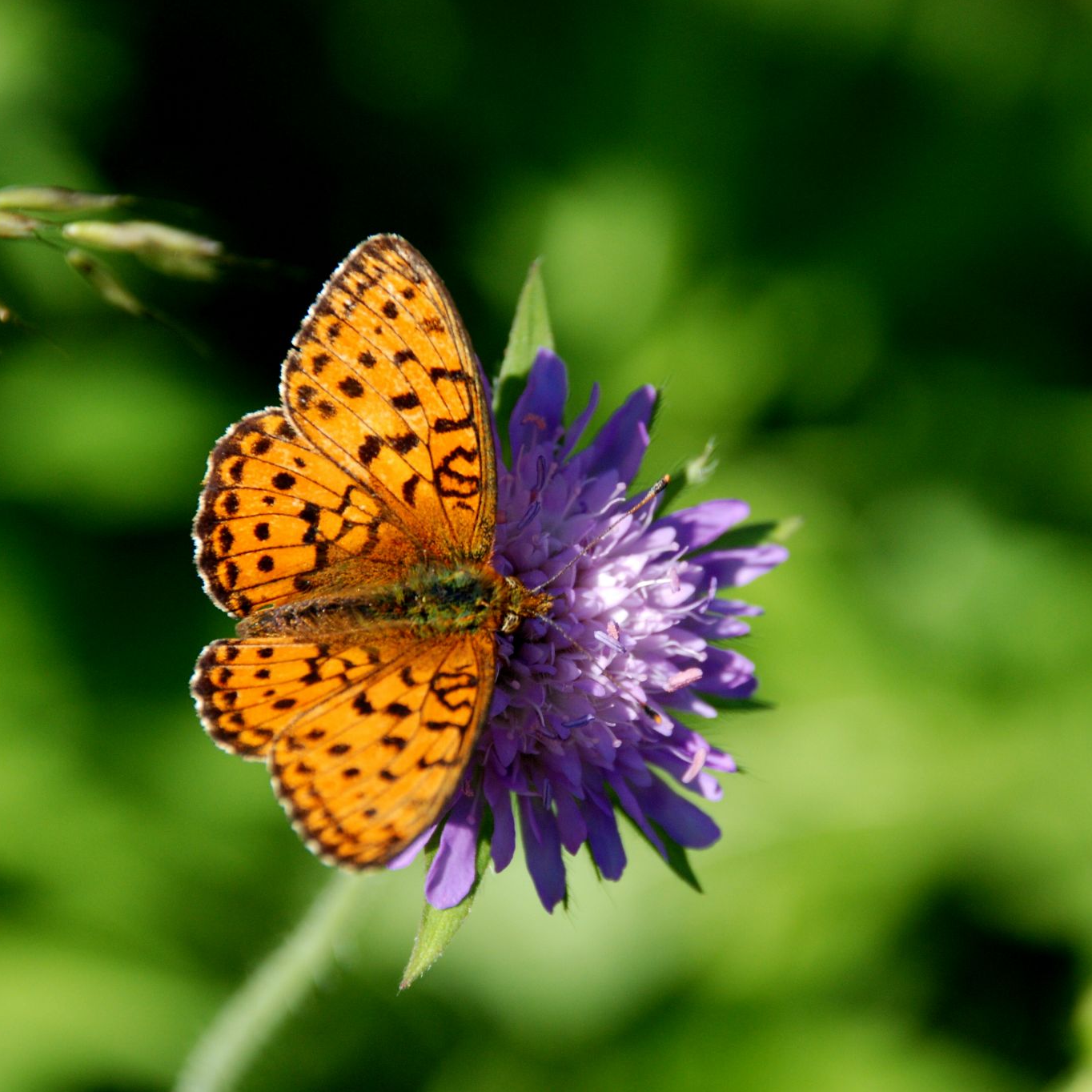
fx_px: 9231
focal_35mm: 259
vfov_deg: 6.8
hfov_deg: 6.8
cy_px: 546
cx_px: 574
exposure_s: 1/640
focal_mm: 135
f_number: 6.3
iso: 400
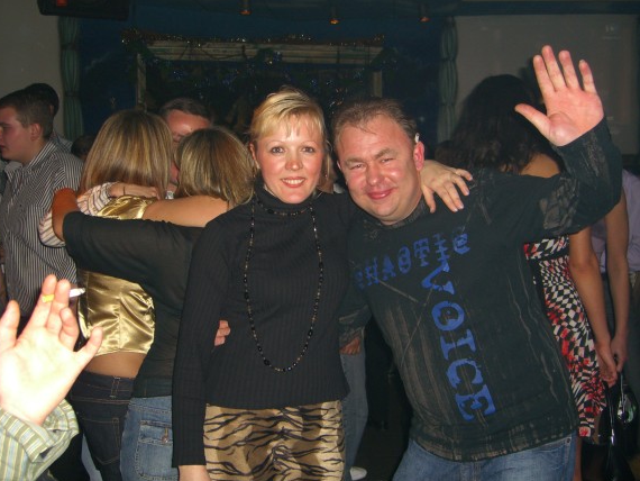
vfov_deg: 36.0
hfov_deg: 46.8
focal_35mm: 40
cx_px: 304
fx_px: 740
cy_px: 233
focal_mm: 7.9
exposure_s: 1/60
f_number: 2.8
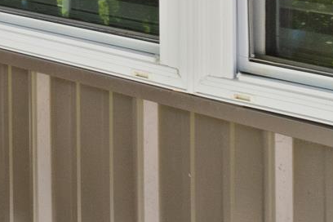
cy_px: -181
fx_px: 1469
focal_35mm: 159
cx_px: -659
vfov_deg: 8.3
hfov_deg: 9.9
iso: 200
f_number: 9
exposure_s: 1/40
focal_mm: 17.3
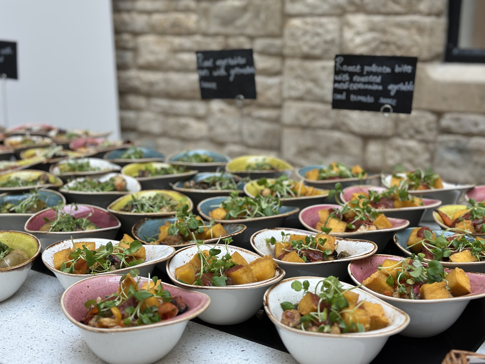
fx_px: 673
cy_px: 182
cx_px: 242
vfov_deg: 30.3
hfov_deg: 39.7
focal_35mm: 48
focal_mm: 6.86
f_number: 1.78
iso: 80
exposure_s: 1/120
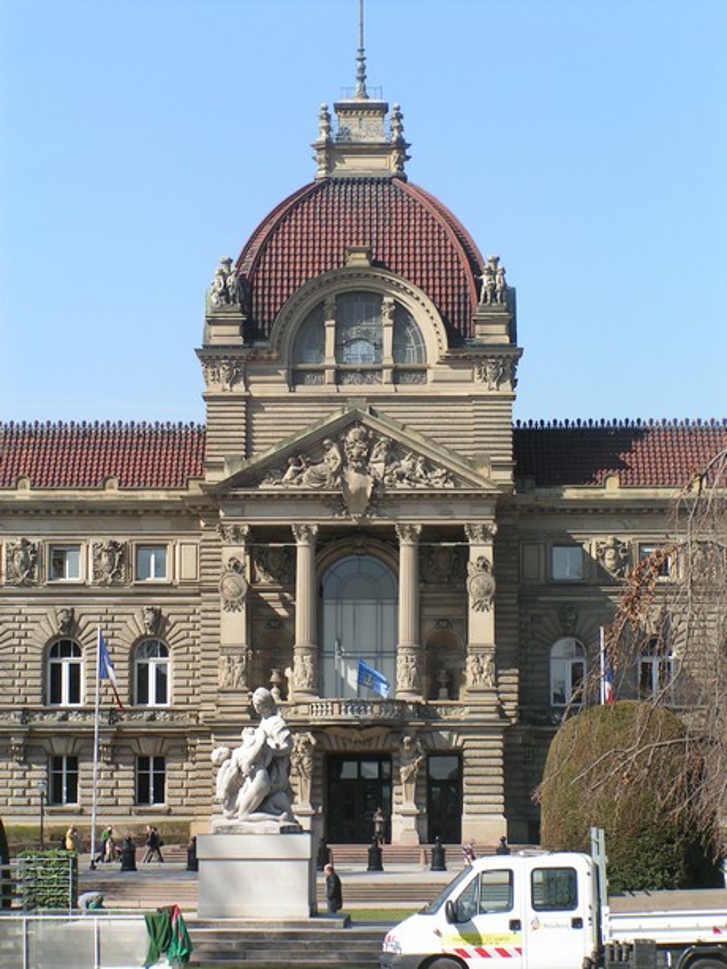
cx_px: 364
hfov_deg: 13.7
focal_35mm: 108
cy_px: 484
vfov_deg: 18.2
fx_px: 3023
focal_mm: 16.6
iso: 50
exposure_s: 1/250
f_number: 5.6
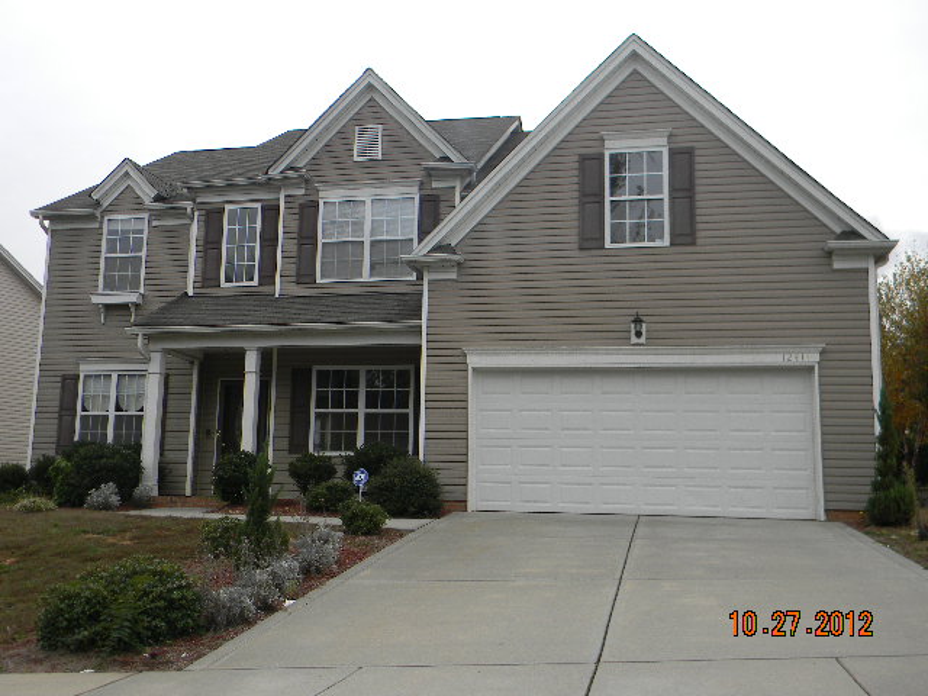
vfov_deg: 39.7
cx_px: 464
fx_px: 965
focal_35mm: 36
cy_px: 348
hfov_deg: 51.4
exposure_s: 1/487
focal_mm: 6.4
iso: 80
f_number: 3.7
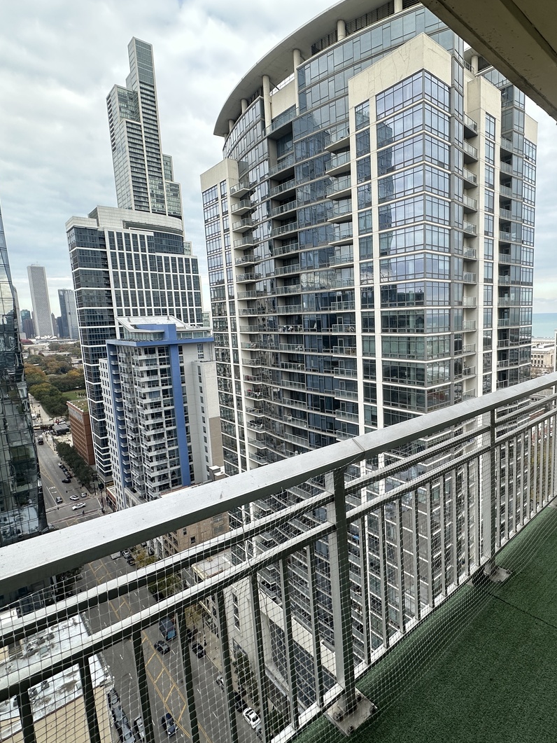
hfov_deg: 67.1
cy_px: 373
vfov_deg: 84.7
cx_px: 364
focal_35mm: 19
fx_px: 408
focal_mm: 2.22
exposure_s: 1/578
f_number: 2.2
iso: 40
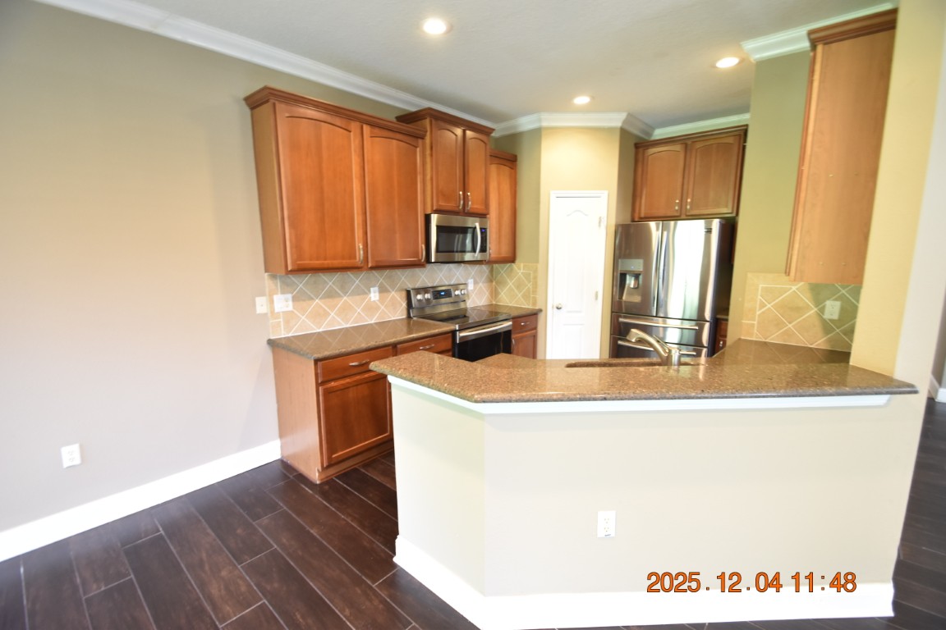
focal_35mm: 15
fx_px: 394
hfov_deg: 100.4
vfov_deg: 77.3
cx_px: 473
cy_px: 315
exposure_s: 1/15
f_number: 3.5
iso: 800
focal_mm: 10
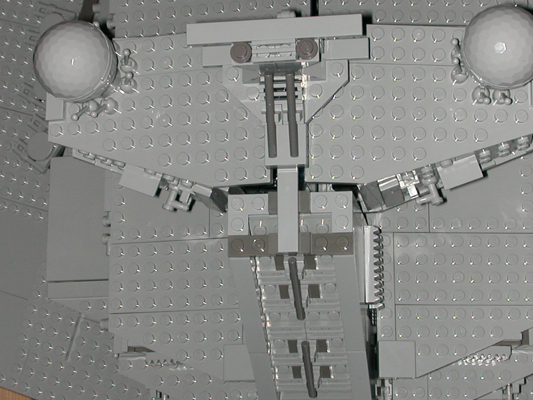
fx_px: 1417
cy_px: 207
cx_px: 295
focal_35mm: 92
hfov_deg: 21.3
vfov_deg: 16.1
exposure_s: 1/59.9
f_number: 6.1
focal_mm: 10.4
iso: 100
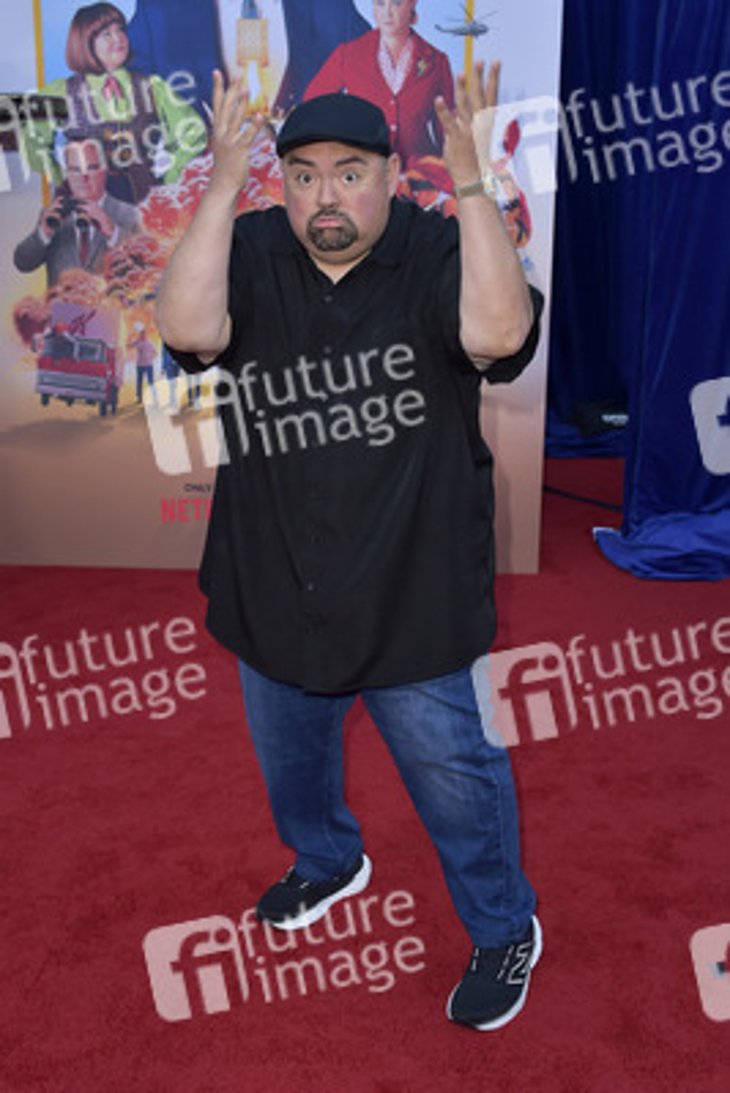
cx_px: 365
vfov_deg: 55.8
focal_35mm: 34
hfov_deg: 38.9
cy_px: 546
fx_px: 1033
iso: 400
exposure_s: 1/250
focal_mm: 34
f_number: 6.3
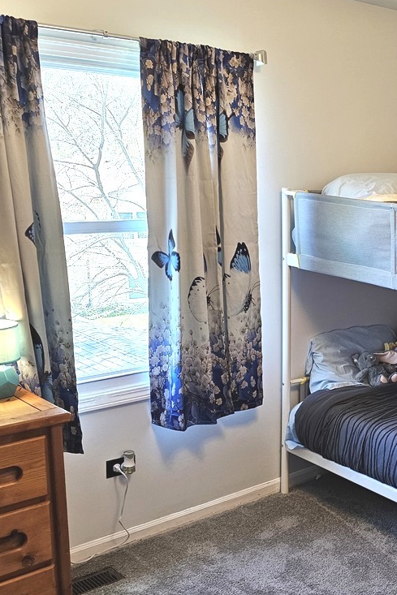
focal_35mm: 47
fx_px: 777
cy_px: 301
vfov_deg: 41.9
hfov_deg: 25.7
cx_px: 477
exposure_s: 1/120
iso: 160
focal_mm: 6.3
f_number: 1.7
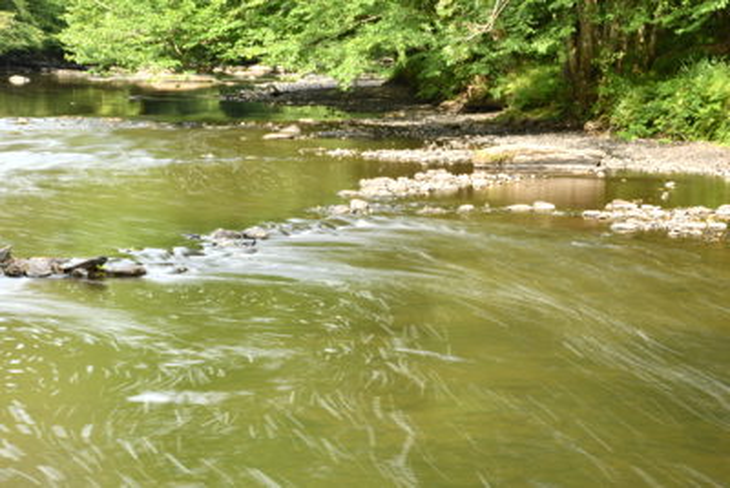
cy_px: 244
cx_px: 365
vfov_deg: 14.7
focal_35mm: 93
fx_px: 1886
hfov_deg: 21.9
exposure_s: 2
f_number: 32
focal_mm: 62
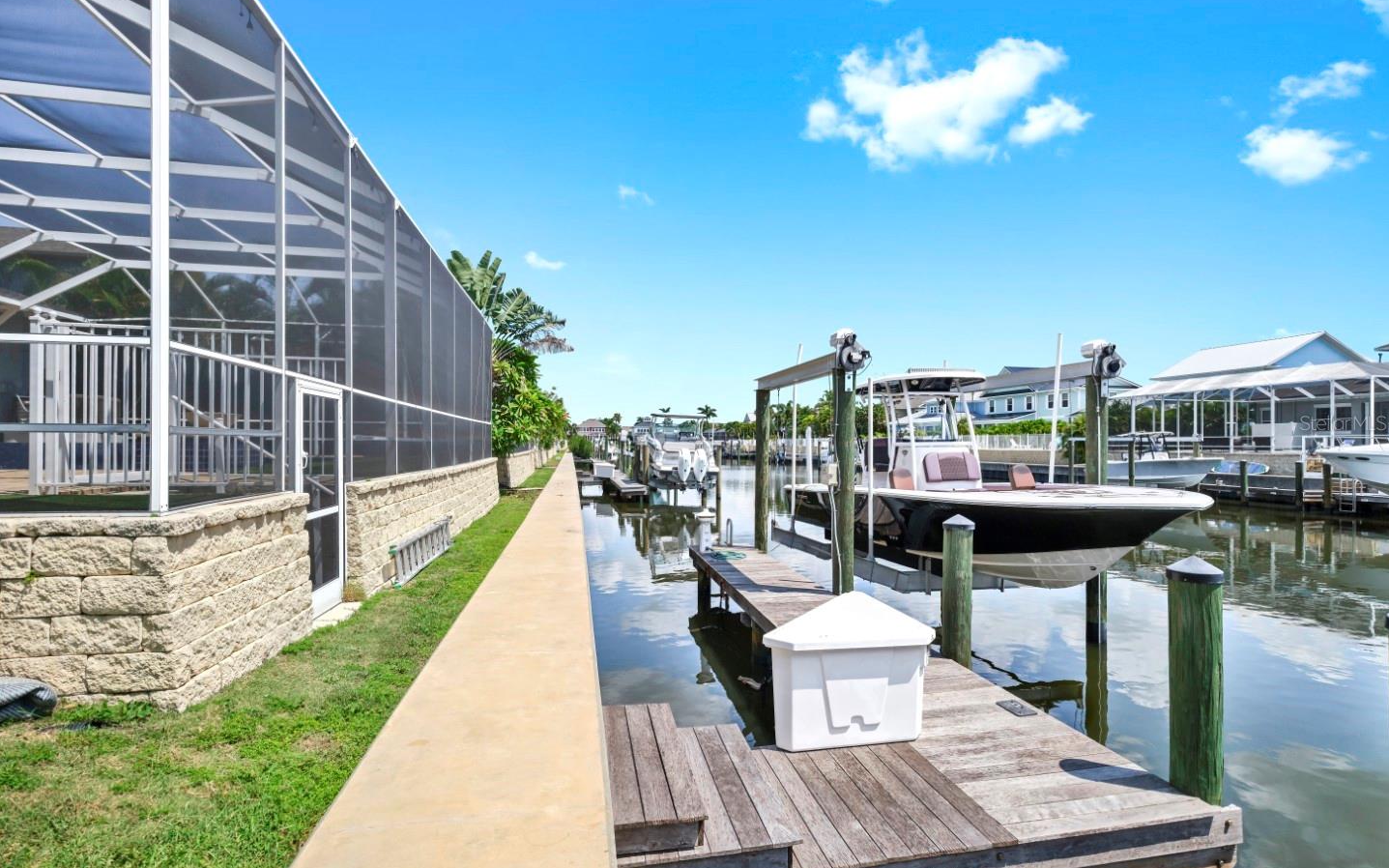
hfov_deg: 94.4
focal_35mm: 17
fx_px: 644
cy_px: 422
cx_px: 695
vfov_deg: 68.0
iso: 640
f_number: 4
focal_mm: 20
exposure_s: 1/4000
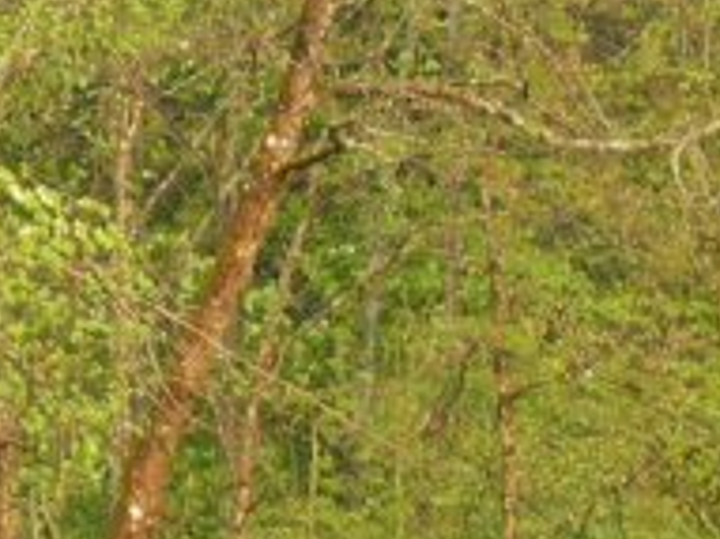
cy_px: 1609
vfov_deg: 2.7
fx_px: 11121
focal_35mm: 535
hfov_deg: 3.7
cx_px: 777
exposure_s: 1/250
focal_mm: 18.1
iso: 296
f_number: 4
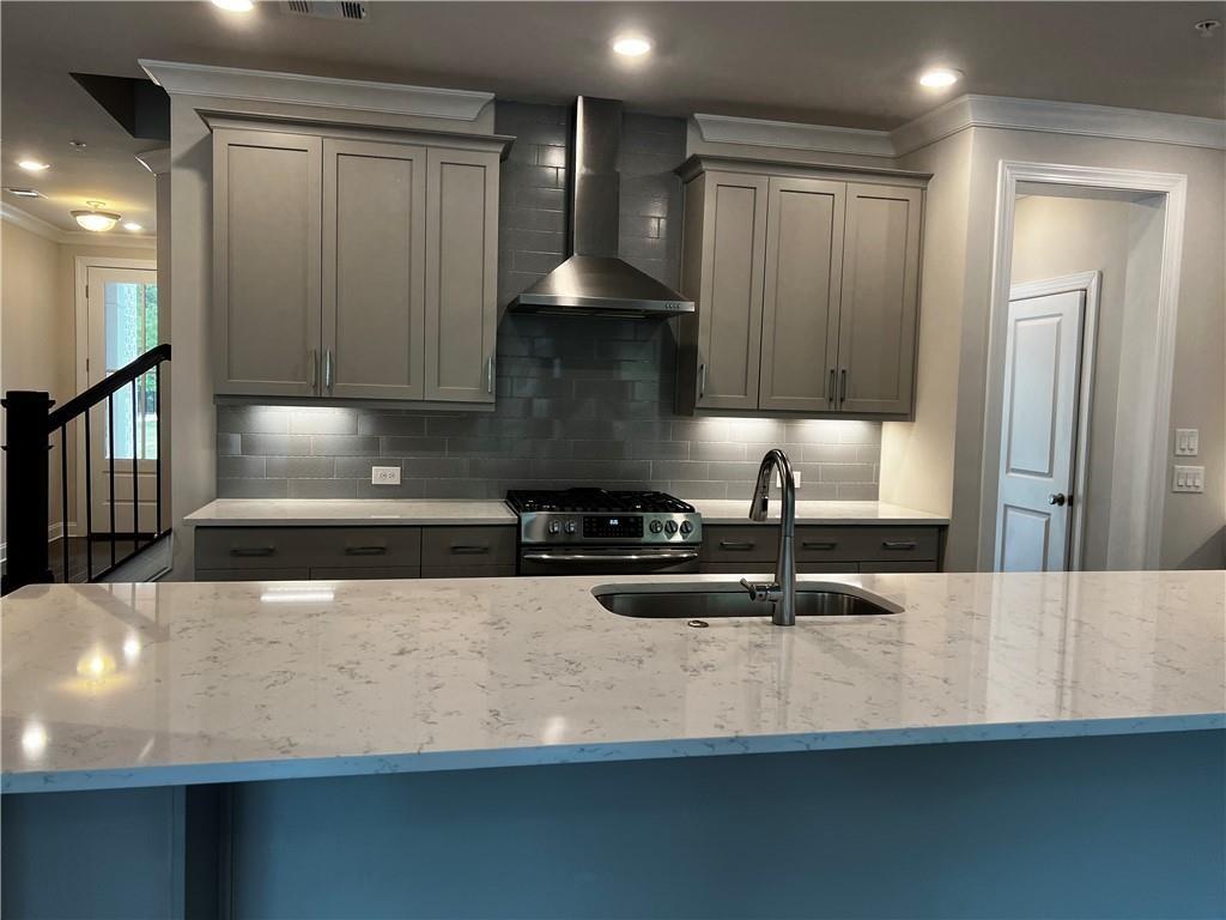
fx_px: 921
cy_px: 460
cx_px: 613
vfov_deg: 53.1
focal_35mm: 26
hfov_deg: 67.3
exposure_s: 1/120
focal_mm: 5.7
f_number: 1.5
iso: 100
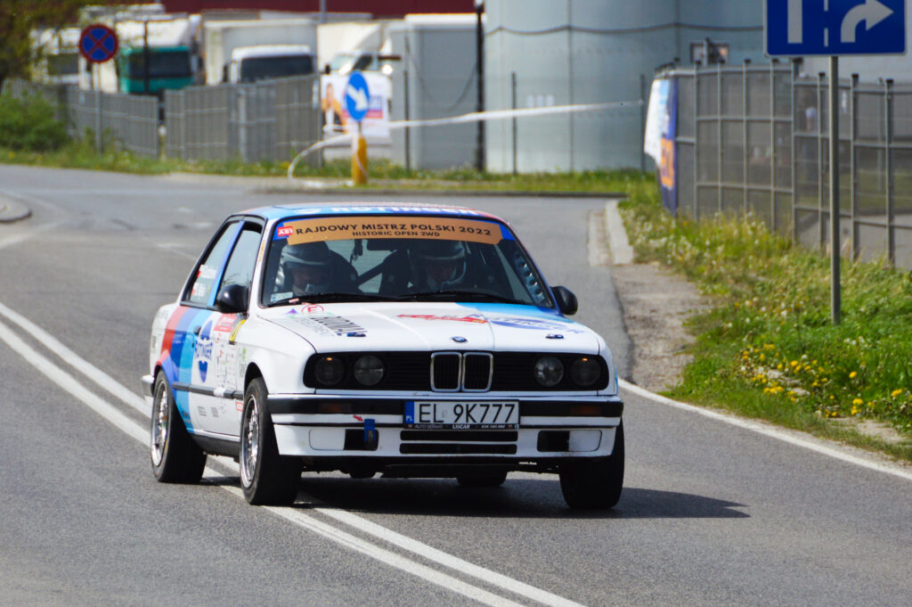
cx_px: 456
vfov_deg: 4.6
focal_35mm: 300
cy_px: 304
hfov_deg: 6.9
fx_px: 7594
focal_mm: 200
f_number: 5.6
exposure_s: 1/3200
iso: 400
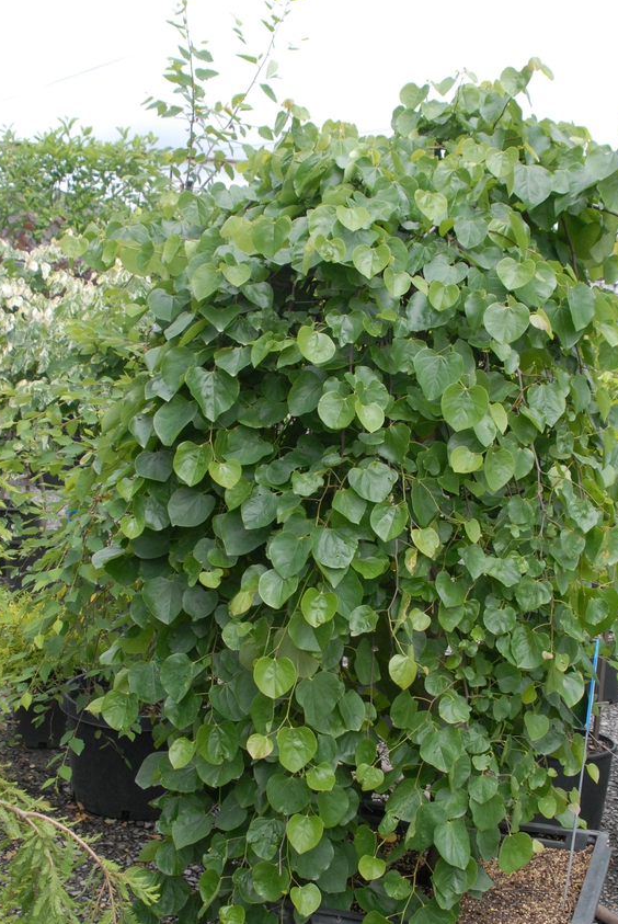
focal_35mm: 51
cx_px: 361
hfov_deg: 26.5
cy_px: 523
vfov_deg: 38.8
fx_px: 1310
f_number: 8
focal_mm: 28
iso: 400
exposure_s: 1/250
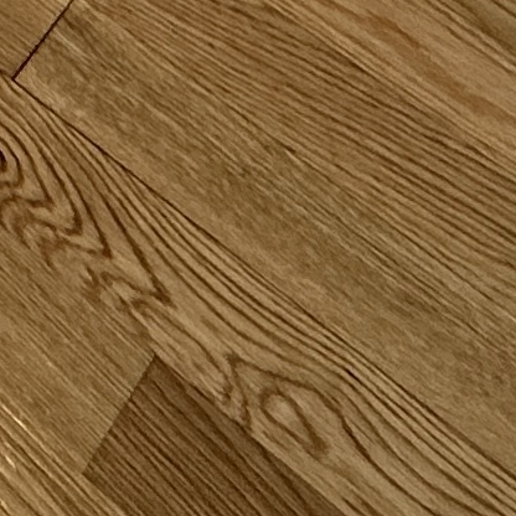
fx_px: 2024
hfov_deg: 14.0
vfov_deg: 9.1
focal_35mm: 120
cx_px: -134
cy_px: -1319
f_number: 2.2
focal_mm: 2.22
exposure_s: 1/99
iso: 64
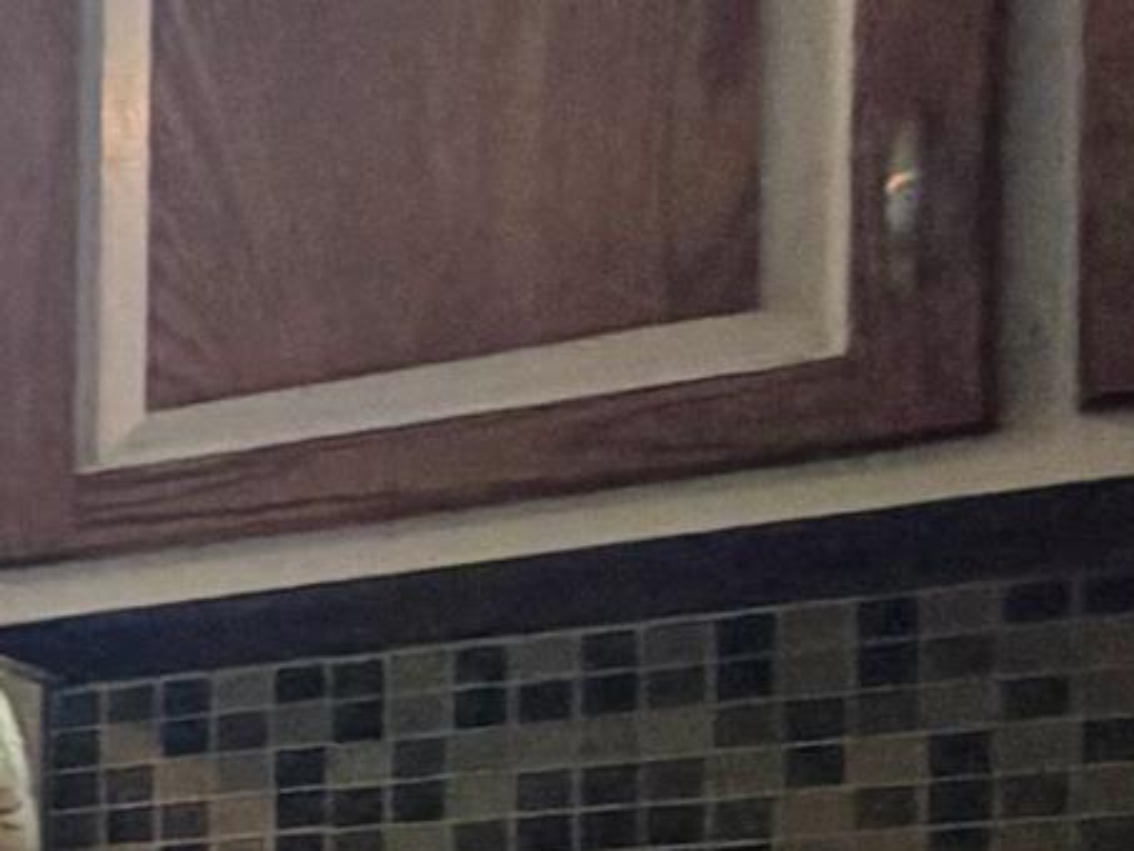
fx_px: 3113
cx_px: -2684
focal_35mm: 95
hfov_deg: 10.0
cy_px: 1282
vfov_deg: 14.5
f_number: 2.2
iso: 160
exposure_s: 1/60
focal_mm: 2.22
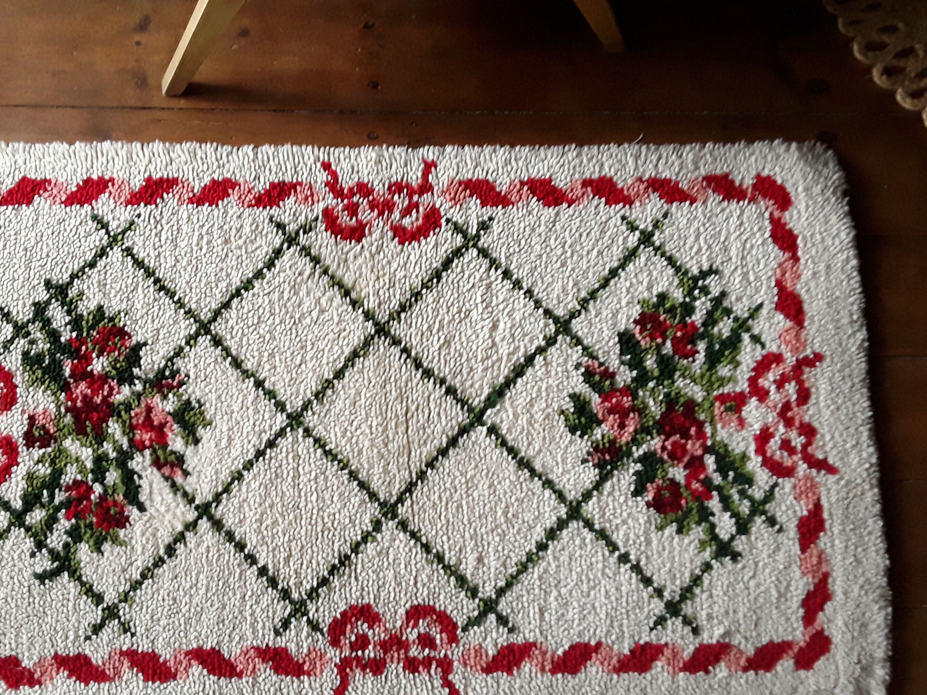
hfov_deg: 54.9
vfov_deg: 42.9
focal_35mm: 33
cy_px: 372
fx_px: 884
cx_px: 366
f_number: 1.9
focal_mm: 2.91
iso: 200
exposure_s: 1/17
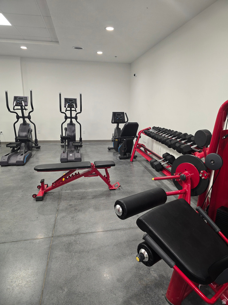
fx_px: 202
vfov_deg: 73.9
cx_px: 114
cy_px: 152
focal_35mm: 23
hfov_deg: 58.9
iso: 100
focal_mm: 6.3
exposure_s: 1/40
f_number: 1.7
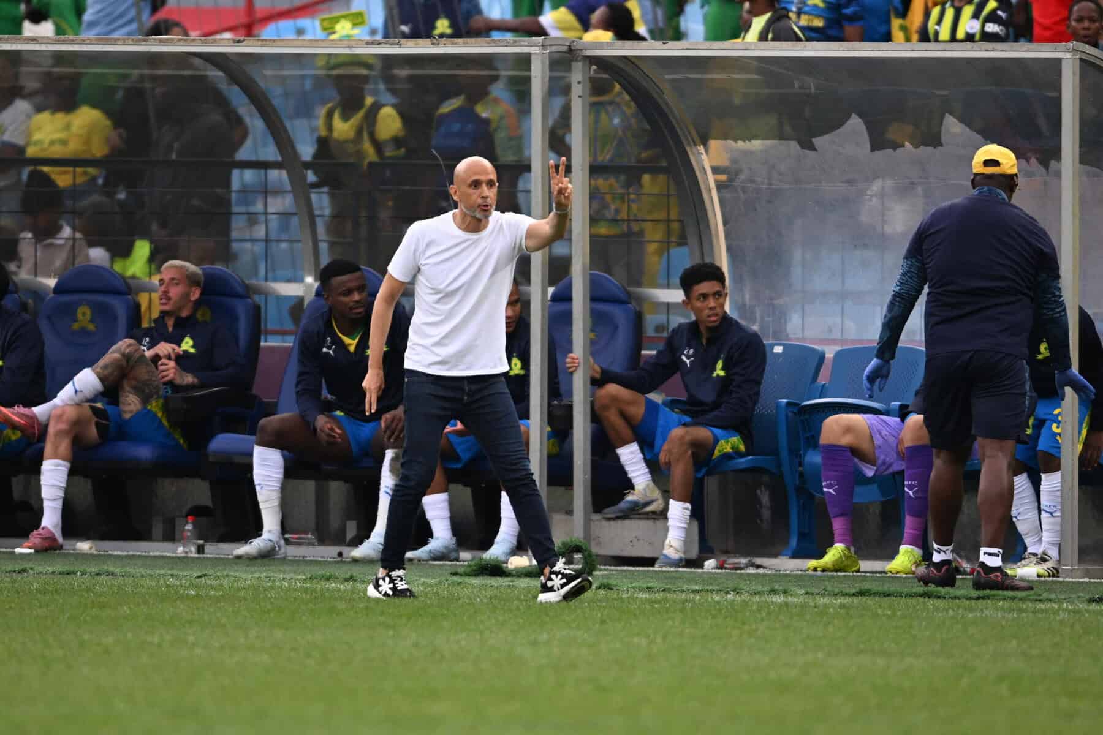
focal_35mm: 600
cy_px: 368
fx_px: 18382
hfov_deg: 3.4
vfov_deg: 2.3
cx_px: 552
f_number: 3.2
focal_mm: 400
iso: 800
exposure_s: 1/1000
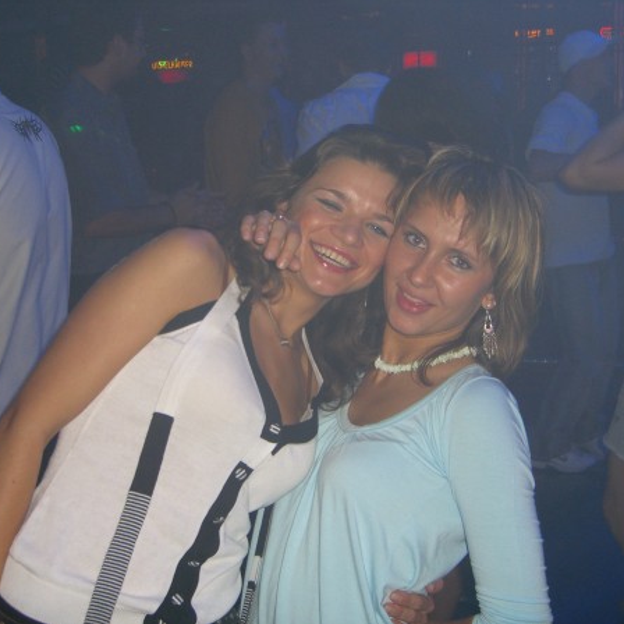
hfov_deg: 37.6
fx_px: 918
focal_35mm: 45
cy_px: 312
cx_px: 308
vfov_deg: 37.6
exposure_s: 1/60
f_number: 2.8
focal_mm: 7.9
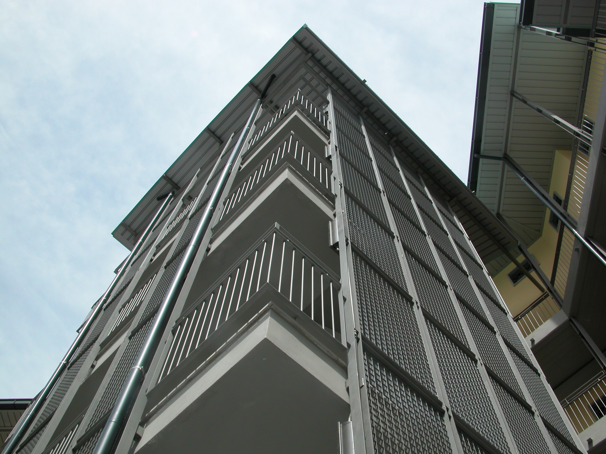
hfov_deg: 54.0
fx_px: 595
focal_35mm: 34
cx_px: 303
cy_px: 227
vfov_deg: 41.8
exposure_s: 1/319
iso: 100
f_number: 7.1
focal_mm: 8.9
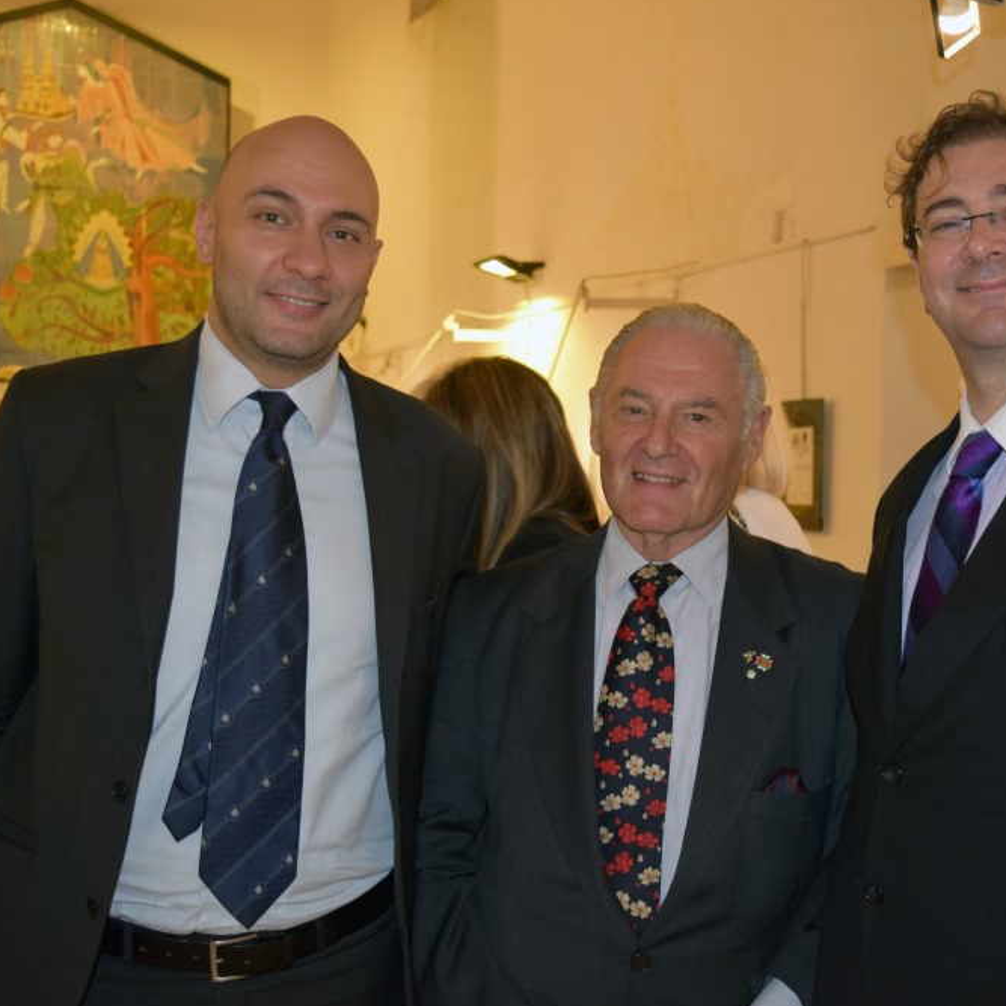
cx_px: 618
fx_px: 1545
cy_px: 494
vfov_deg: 36.1
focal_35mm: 47
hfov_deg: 35.9
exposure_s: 1/60
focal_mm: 24
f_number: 4
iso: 800
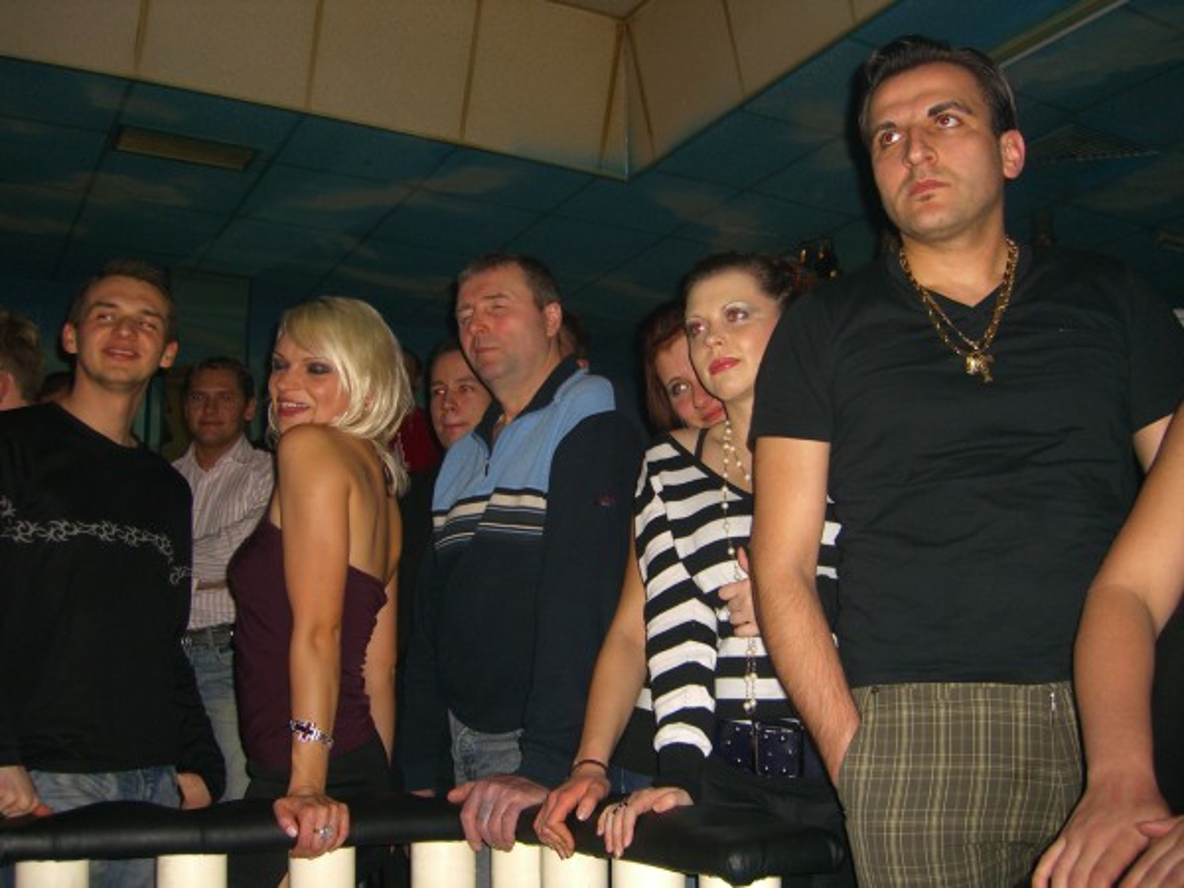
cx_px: 592
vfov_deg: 37.7
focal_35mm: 38
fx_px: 1300
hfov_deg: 49.0
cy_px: 444
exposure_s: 1/60
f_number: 2.8
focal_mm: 7.9
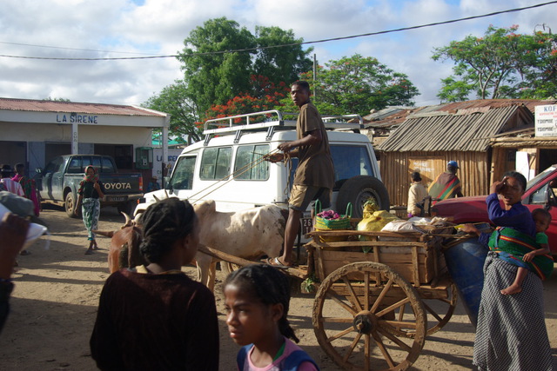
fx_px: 604
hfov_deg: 49.5
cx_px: 278
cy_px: 186
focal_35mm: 39
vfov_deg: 34.2
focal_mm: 26
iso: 100
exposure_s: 1/90
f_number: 5.6
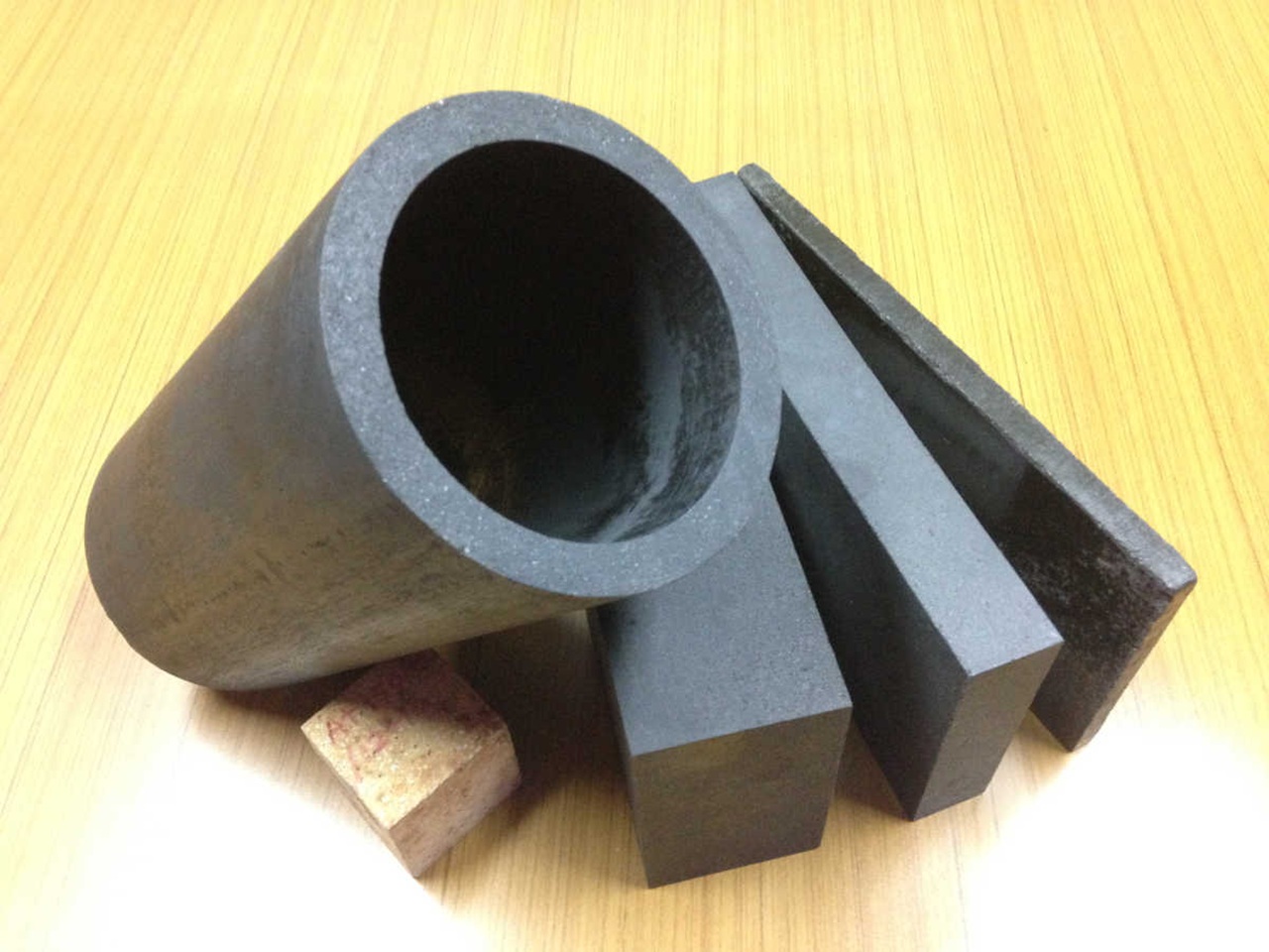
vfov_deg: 42.9
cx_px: 634
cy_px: 476
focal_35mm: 33
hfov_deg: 55.4
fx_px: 1210
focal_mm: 4.12
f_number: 2.4
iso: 500
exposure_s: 1/17
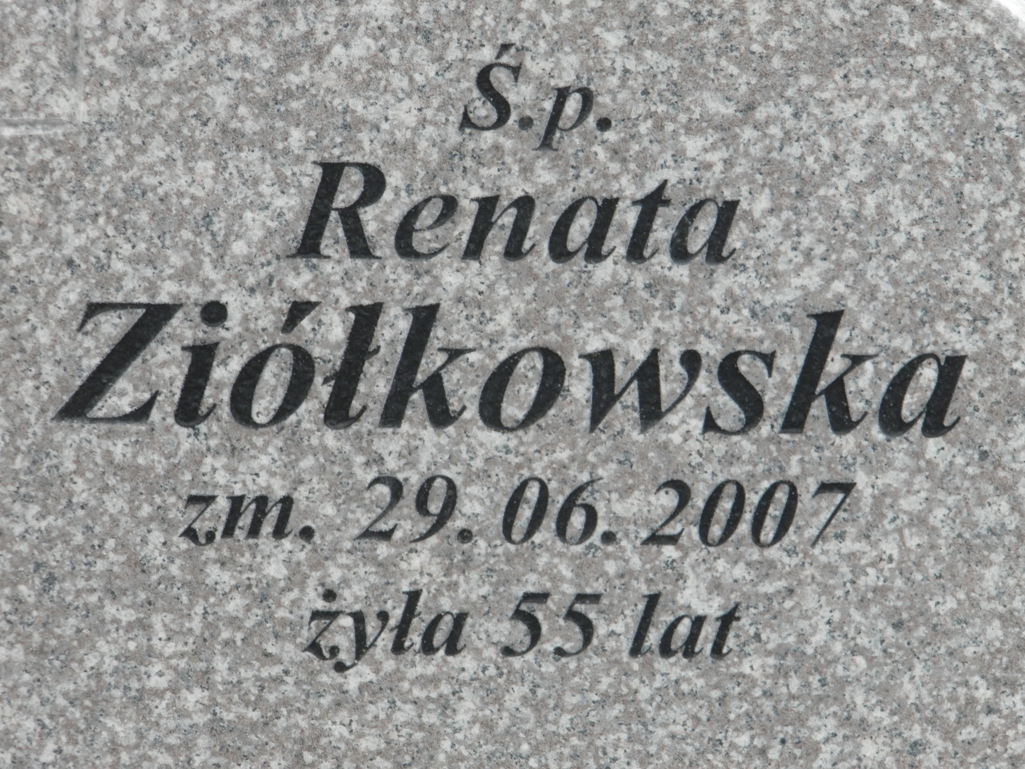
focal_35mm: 180
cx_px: 512
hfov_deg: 11.0
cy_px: 384
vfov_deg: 8.2
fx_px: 5330
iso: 200
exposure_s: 1/50
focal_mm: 32.1
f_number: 5.1
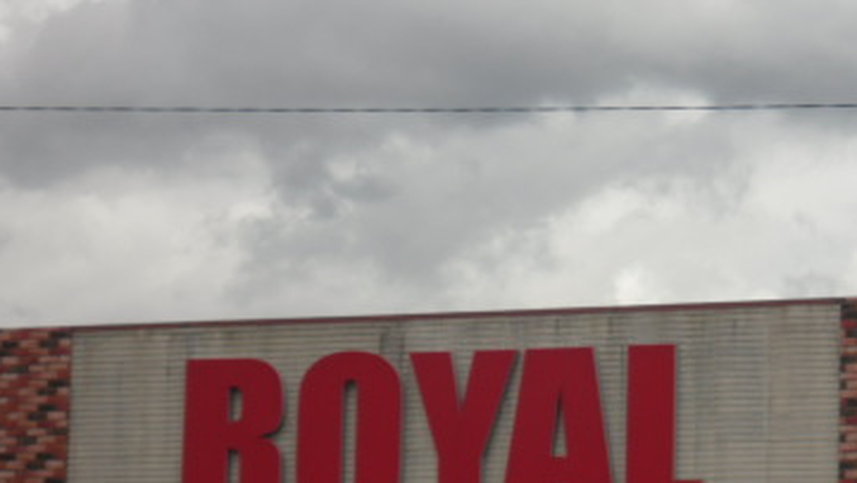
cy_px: 335
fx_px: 4752
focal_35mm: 209
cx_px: 524
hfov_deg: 10.3
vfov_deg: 5.8
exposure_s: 1/400
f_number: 5.9
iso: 64
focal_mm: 19.6
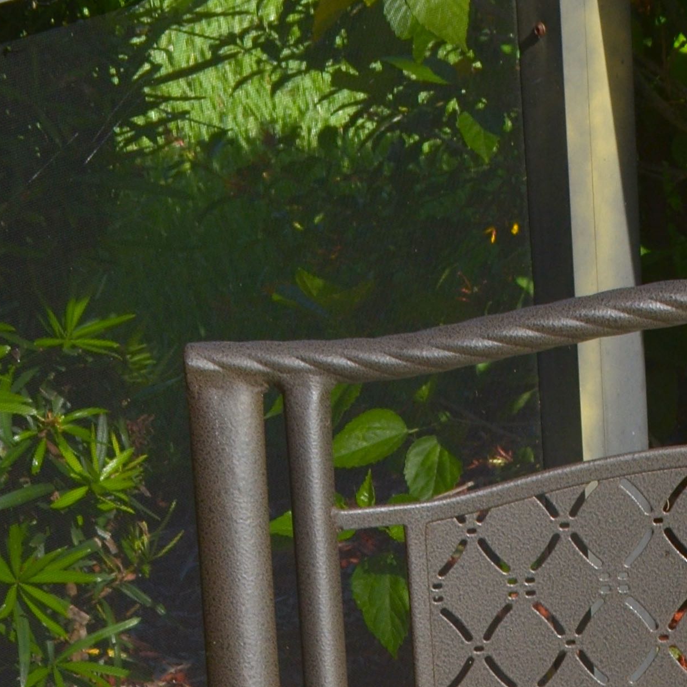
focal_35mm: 142
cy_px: 1342
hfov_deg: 12.1
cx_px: 794
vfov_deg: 11.2
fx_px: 3188
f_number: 10
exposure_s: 1/320
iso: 200
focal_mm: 28
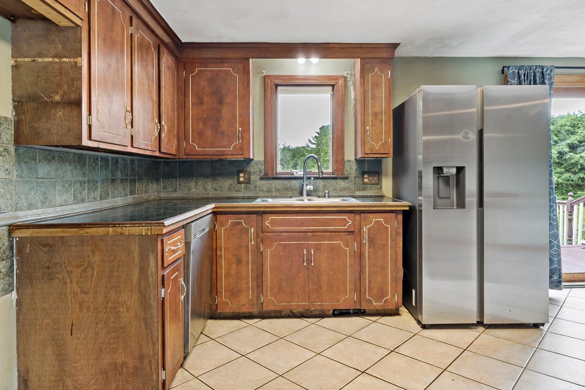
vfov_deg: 57.2
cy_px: 187
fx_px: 358
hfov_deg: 78.6
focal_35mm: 22
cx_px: 298
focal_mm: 21
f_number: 22
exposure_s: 1.3
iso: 100
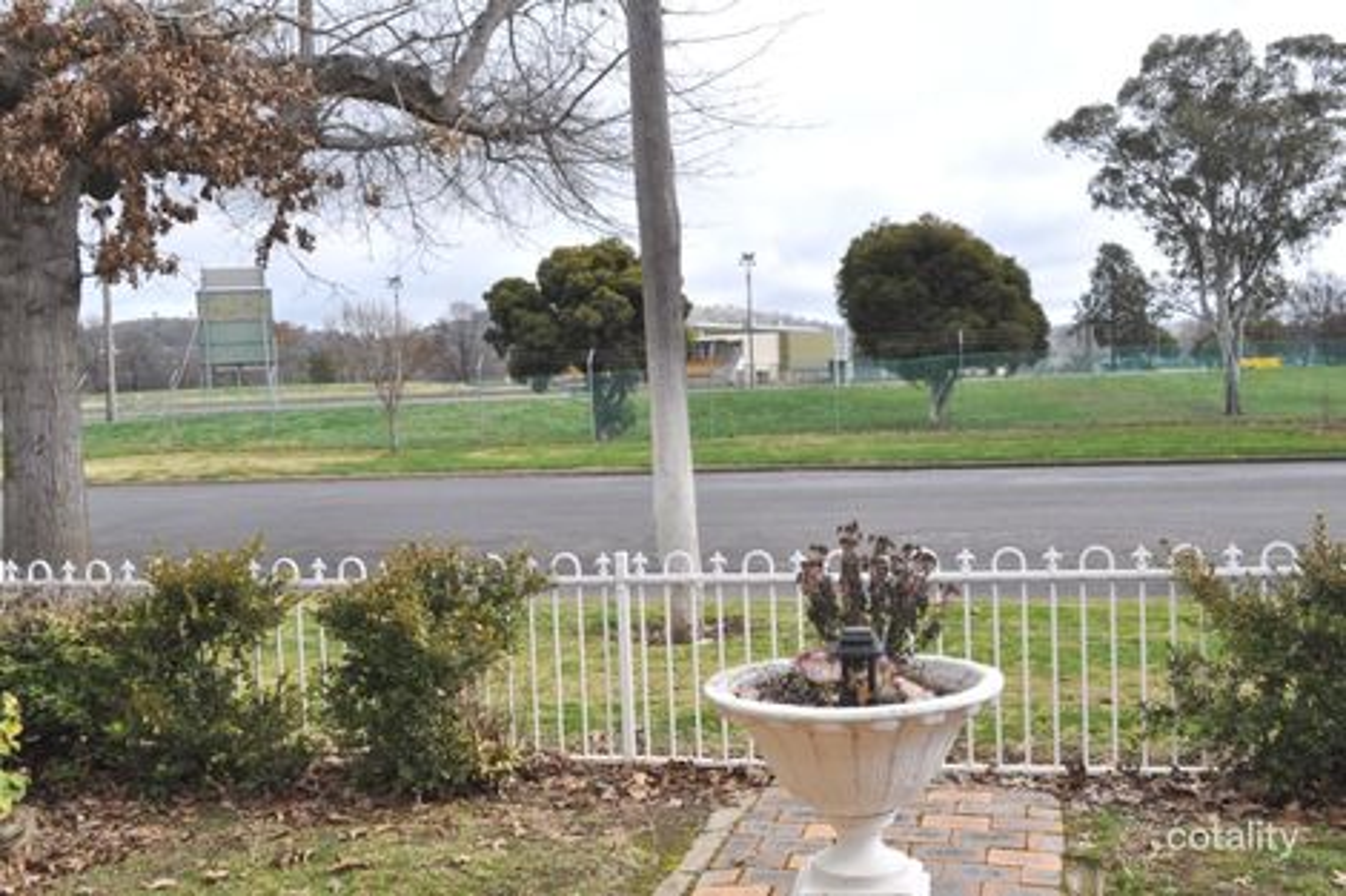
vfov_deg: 36.8
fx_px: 1345
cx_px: 673
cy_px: 448
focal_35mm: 36
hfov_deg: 53.1
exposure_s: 1/250
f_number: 8
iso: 200
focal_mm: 24
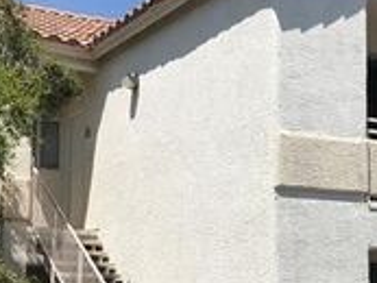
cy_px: 210
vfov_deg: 18.1
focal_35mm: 81
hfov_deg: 23.6
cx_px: 323
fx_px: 883
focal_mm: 3.99
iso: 25
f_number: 1.8
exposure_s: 1/3205
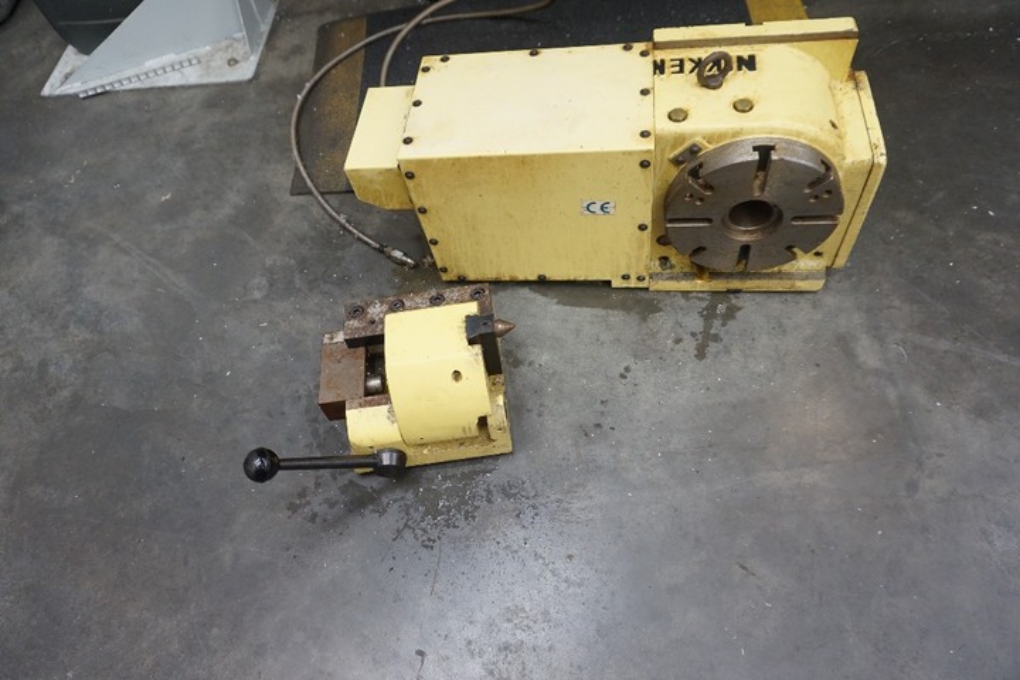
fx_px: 680
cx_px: 510
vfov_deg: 53.1
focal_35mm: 24
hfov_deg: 73.7
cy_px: 340
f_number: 4
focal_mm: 16
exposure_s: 1/160
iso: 640
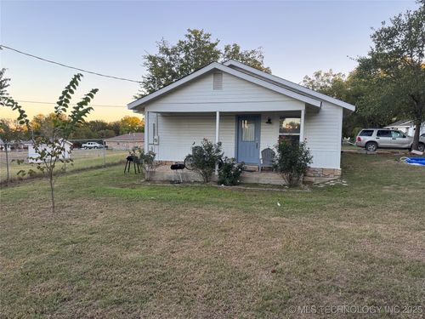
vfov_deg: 56.8
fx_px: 295
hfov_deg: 71.6
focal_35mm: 24
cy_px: 160
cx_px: 212
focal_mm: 6.76
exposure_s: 1/185
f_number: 1.78
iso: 64
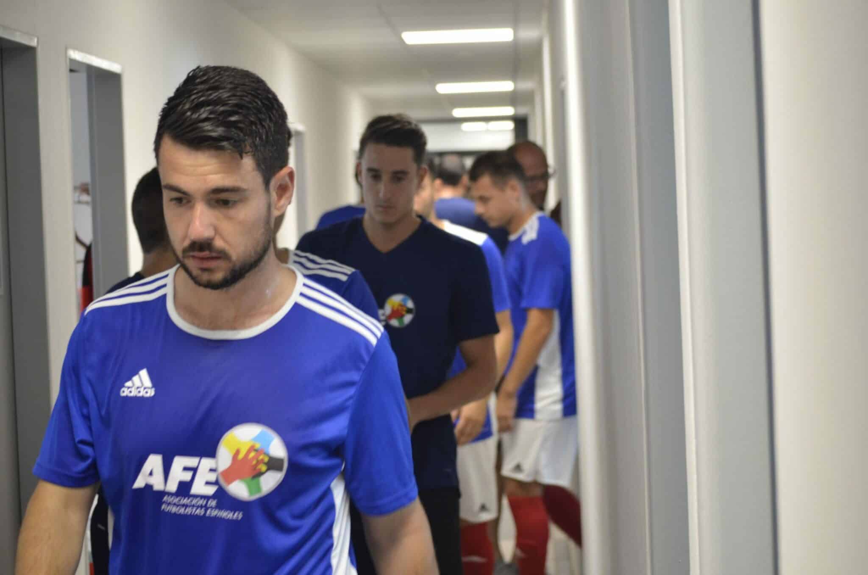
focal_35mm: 82
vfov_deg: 16.5
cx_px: 434
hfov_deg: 24.7
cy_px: 288
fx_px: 1985
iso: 500
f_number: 4.2
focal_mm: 55
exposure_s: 1/60
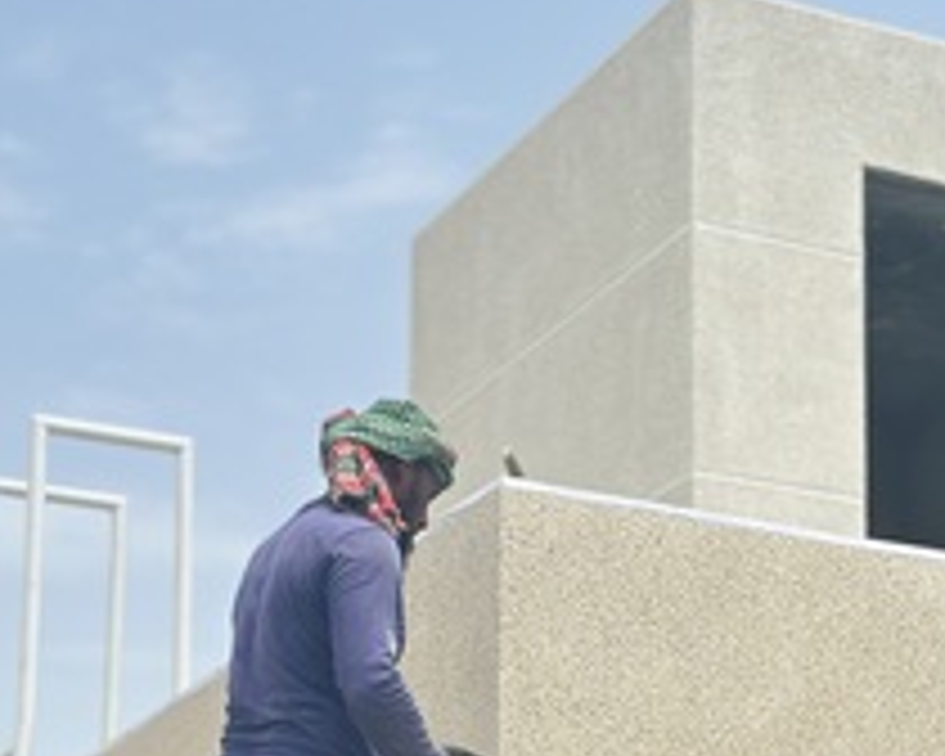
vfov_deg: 14.7
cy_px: 853
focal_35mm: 102
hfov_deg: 18.8
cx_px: 610
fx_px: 2853
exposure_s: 1/4184
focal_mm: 6.86
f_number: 1.78
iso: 100
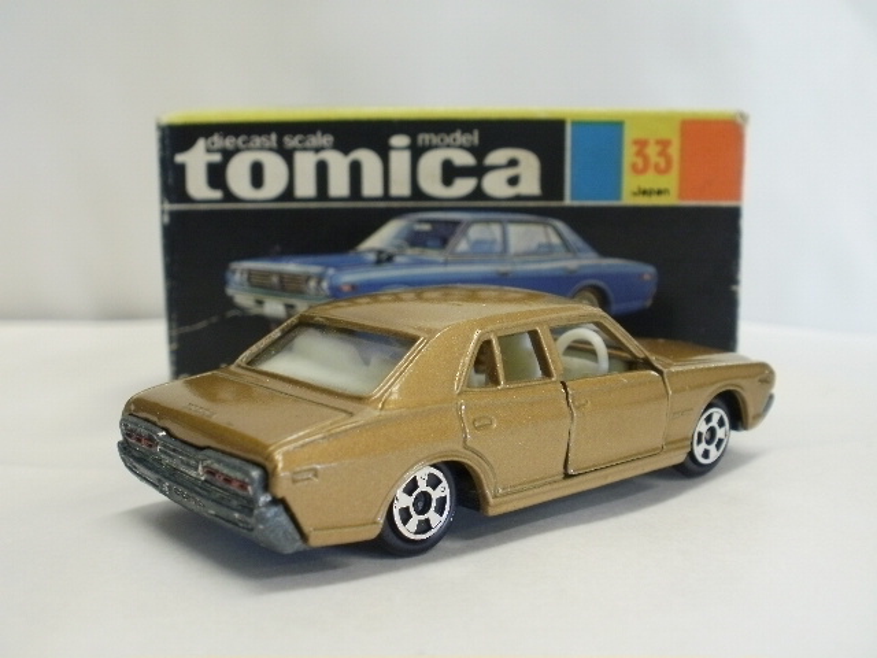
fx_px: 1115
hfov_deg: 42.9
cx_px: 438
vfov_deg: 32.9
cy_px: 329
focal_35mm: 44
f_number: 4
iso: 125
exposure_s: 1/20
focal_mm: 7.7
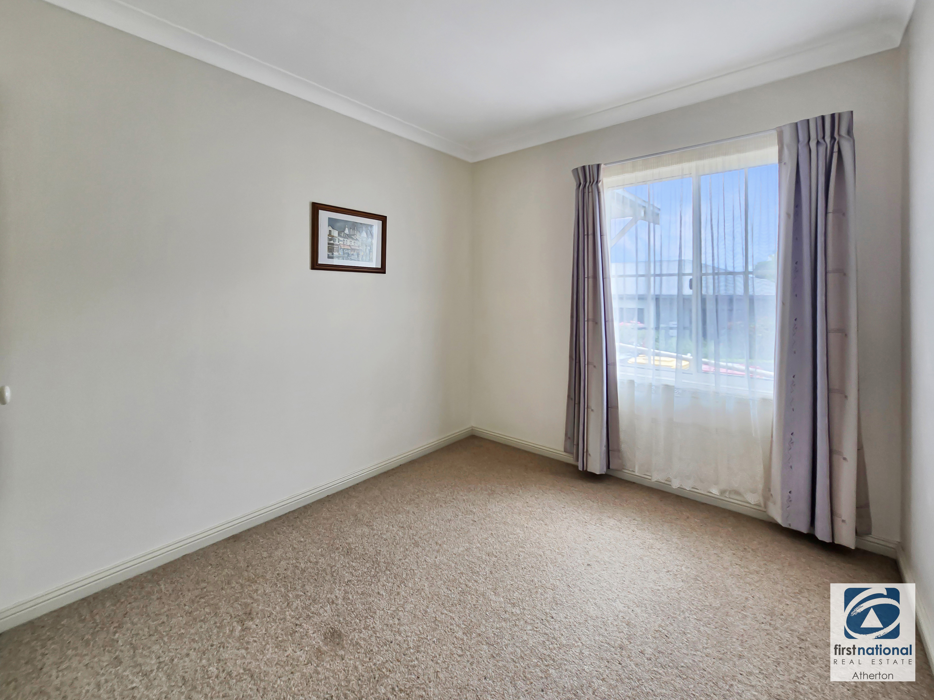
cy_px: 350
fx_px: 351
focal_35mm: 13
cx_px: 467
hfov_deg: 106.2
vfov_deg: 89.9
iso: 50
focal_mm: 2.2
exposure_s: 1/100
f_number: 2.2
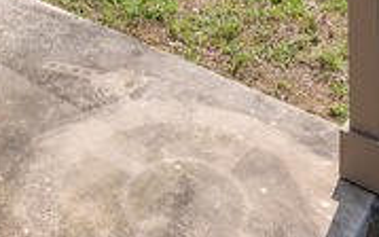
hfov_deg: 38.8
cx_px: 110
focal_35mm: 51
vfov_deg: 18.7
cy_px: -207
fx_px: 527
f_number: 9
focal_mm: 14
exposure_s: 1/400
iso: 250
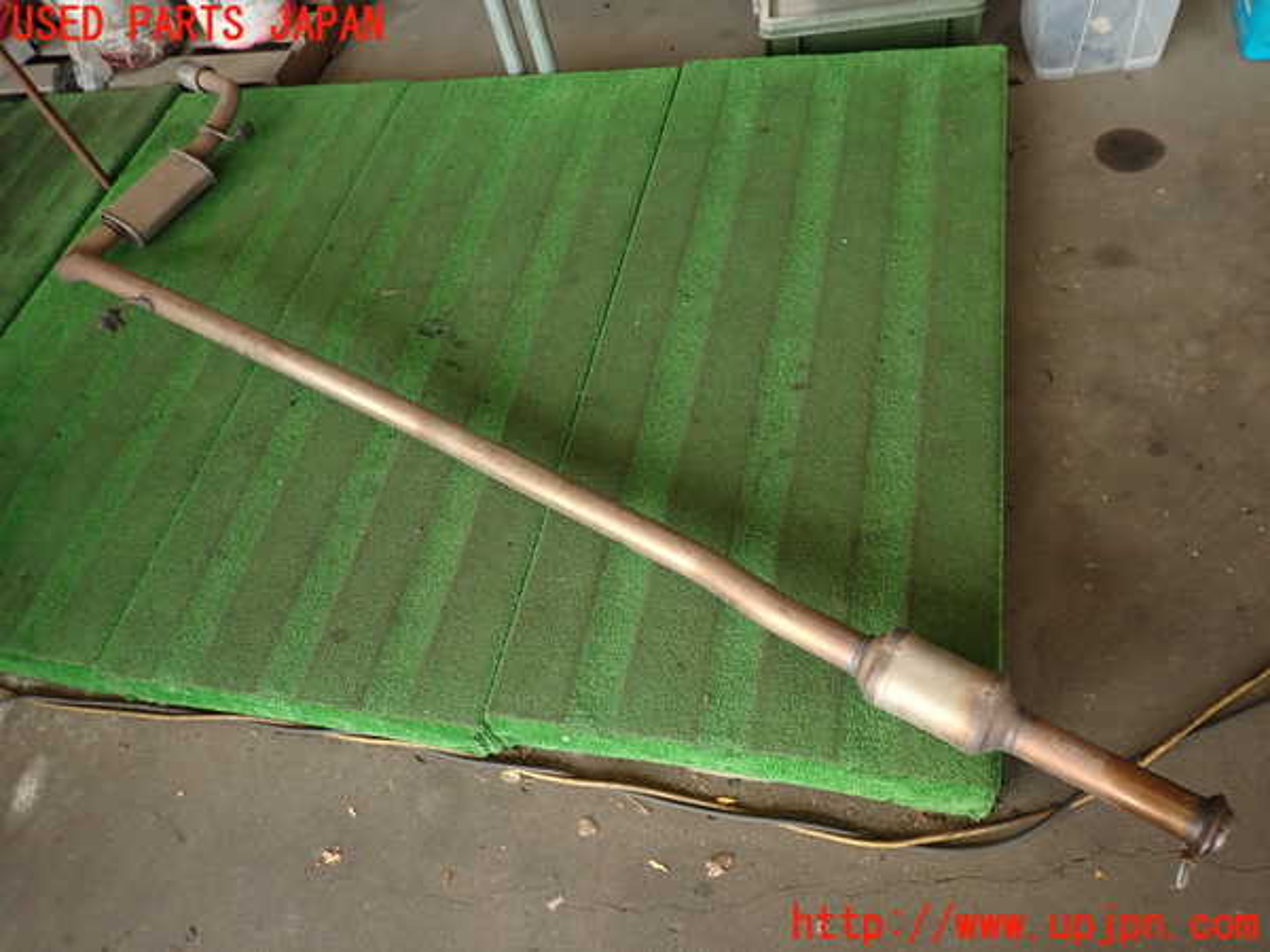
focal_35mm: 25
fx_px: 917
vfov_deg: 54.9
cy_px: 476
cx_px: 635
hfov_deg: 69.4
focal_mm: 4.5
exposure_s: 1/100
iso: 100
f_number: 2
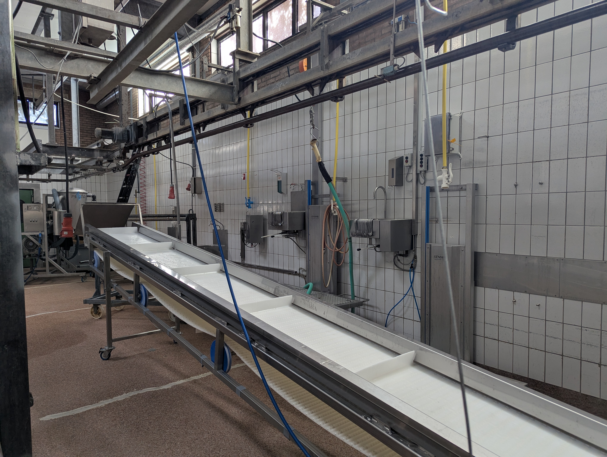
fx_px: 421
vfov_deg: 56.9
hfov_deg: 71.5
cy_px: 228
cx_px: 304
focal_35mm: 24
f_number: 1.85
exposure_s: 1/80.8
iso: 58
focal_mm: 6.81
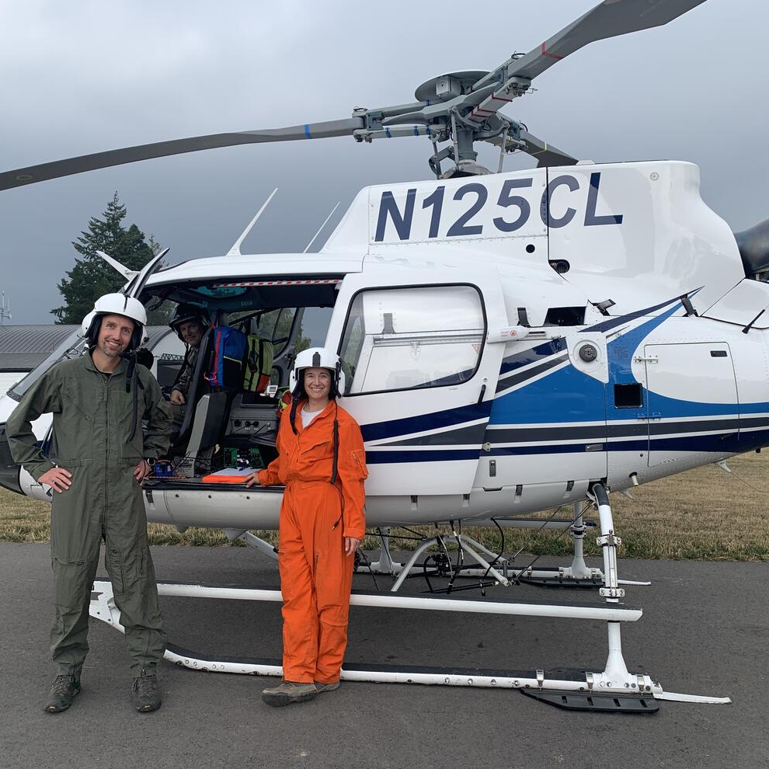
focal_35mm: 31
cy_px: 386
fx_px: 779
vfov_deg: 52.5
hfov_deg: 52.5
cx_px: 363
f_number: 1.8
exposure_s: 1/1282
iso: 25
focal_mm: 4.25
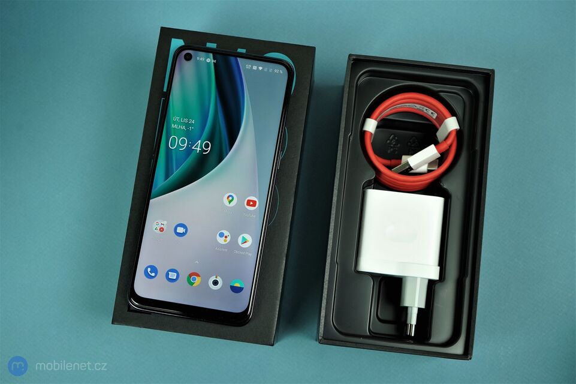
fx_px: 736
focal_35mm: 46
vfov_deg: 29.2
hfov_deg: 42.8
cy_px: 192
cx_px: 288
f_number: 6.3
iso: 1600
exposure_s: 1/200
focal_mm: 46
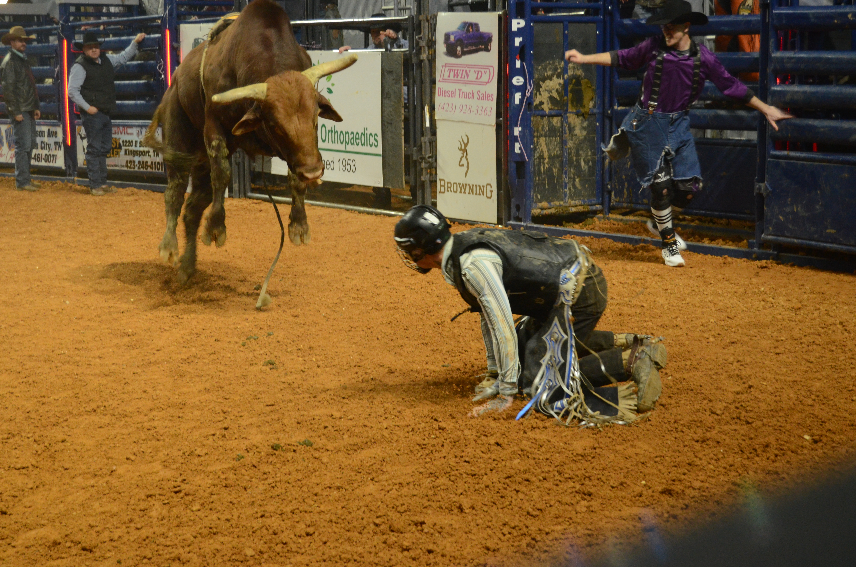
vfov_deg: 20.1
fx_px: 1602
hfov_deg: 29.9
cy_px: 284
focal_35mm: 68
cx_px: 428
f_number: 5.3
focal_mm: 45
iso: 2000
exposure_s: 1/125
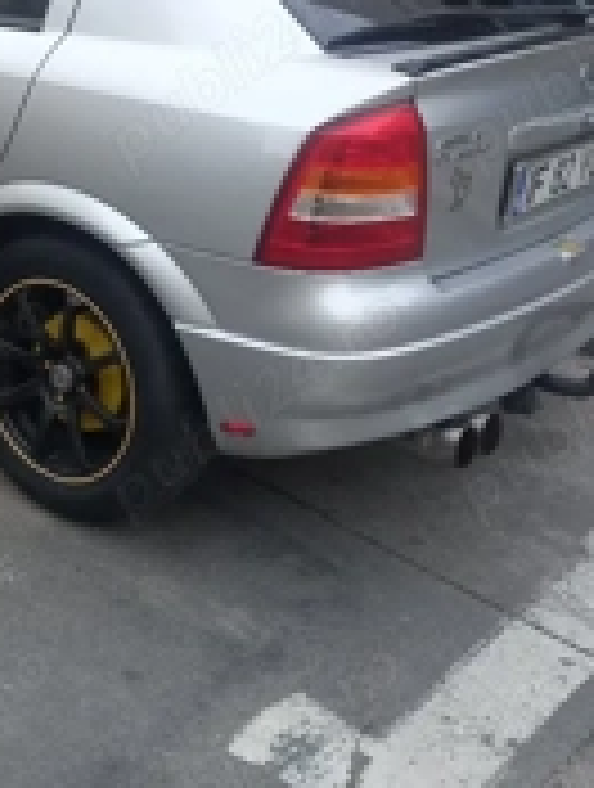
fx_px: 1299
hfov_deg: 24.5
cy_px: 108
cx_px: -4
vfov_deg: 32.4
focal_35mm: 57
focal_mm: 4.6
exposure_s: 1/33.3
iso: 160
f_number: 2
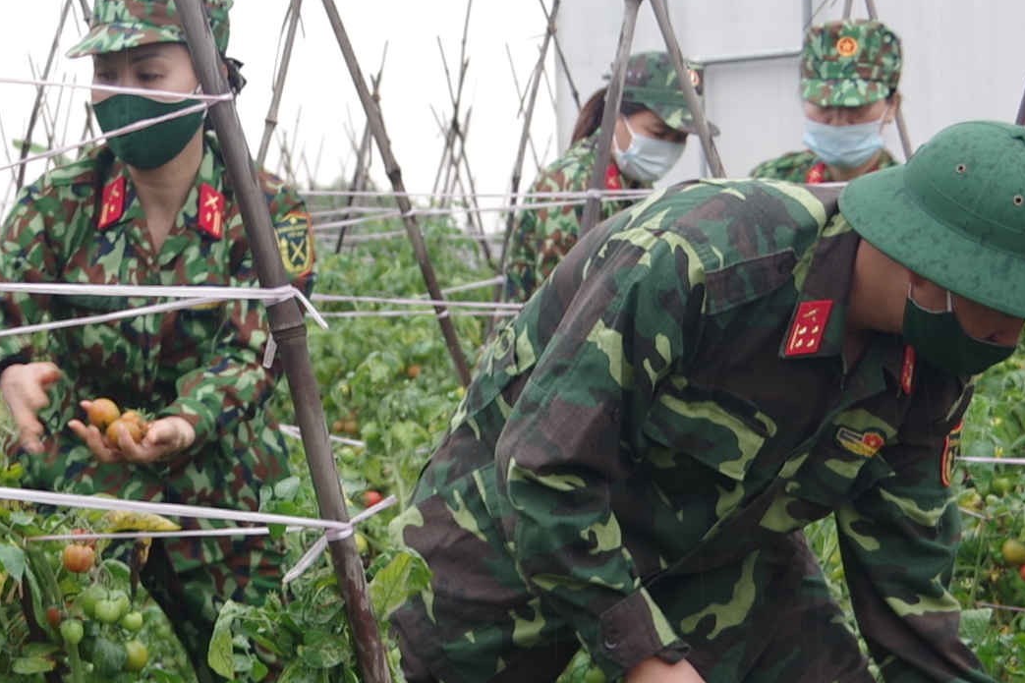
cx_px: 306
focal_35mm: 137
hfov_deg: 14.9
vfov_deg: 10.0
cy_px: 589
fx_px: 3900
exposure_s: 1/80
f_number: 4
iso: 100
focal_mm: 21
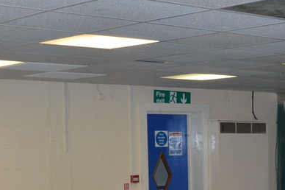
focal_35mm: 102
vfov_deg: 13.0
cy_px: 236
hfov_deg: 19.4
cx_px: 286
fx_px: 807
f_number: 8
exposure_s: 1/60
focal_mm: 22
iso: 800
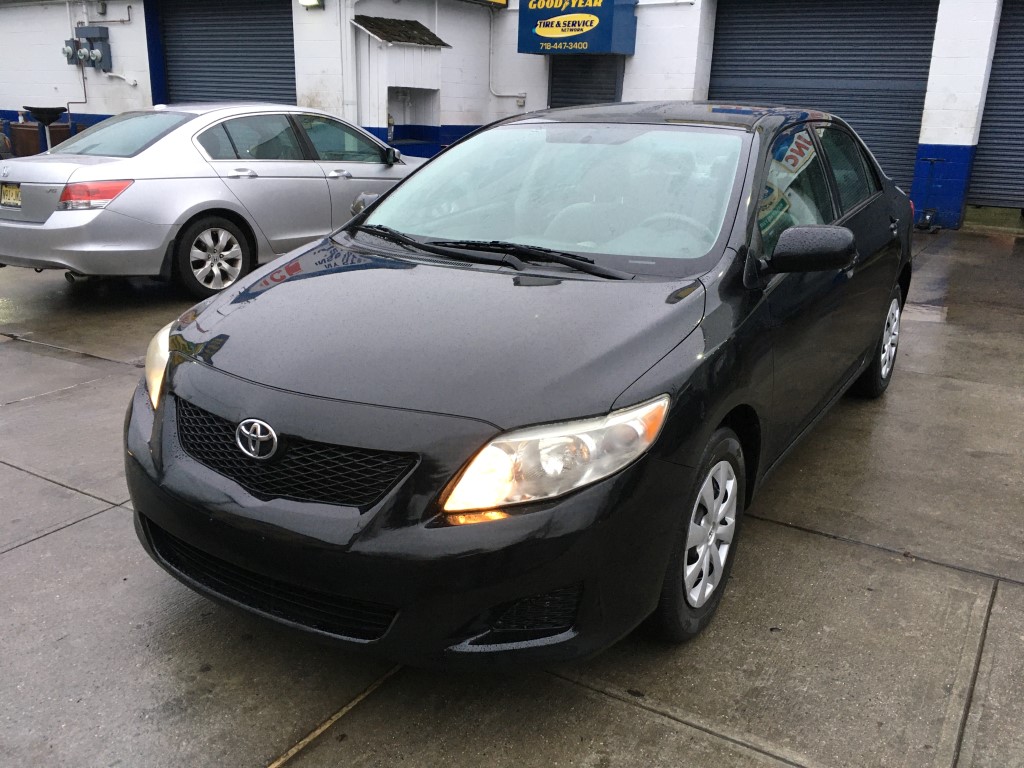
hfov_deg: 61.7
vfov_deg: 48.2
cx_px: 512
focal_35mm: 29
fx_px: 858
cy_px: 384
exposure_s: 1/30
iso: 40
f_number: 2.2
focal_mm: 4.15
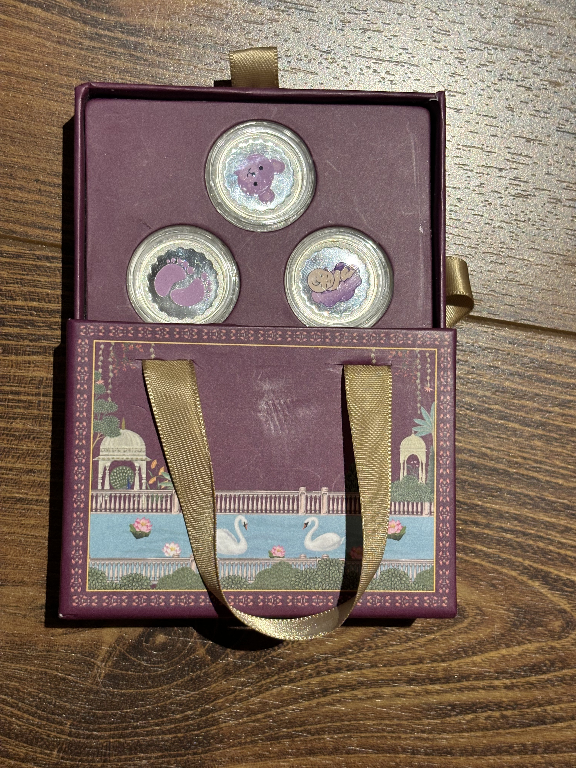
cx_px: 288
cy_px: 384
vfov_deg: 36.8
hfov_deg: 28.0
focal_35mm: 52
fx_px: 1154
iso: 125
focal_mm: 5.96
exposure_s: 1/33
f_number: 1.6
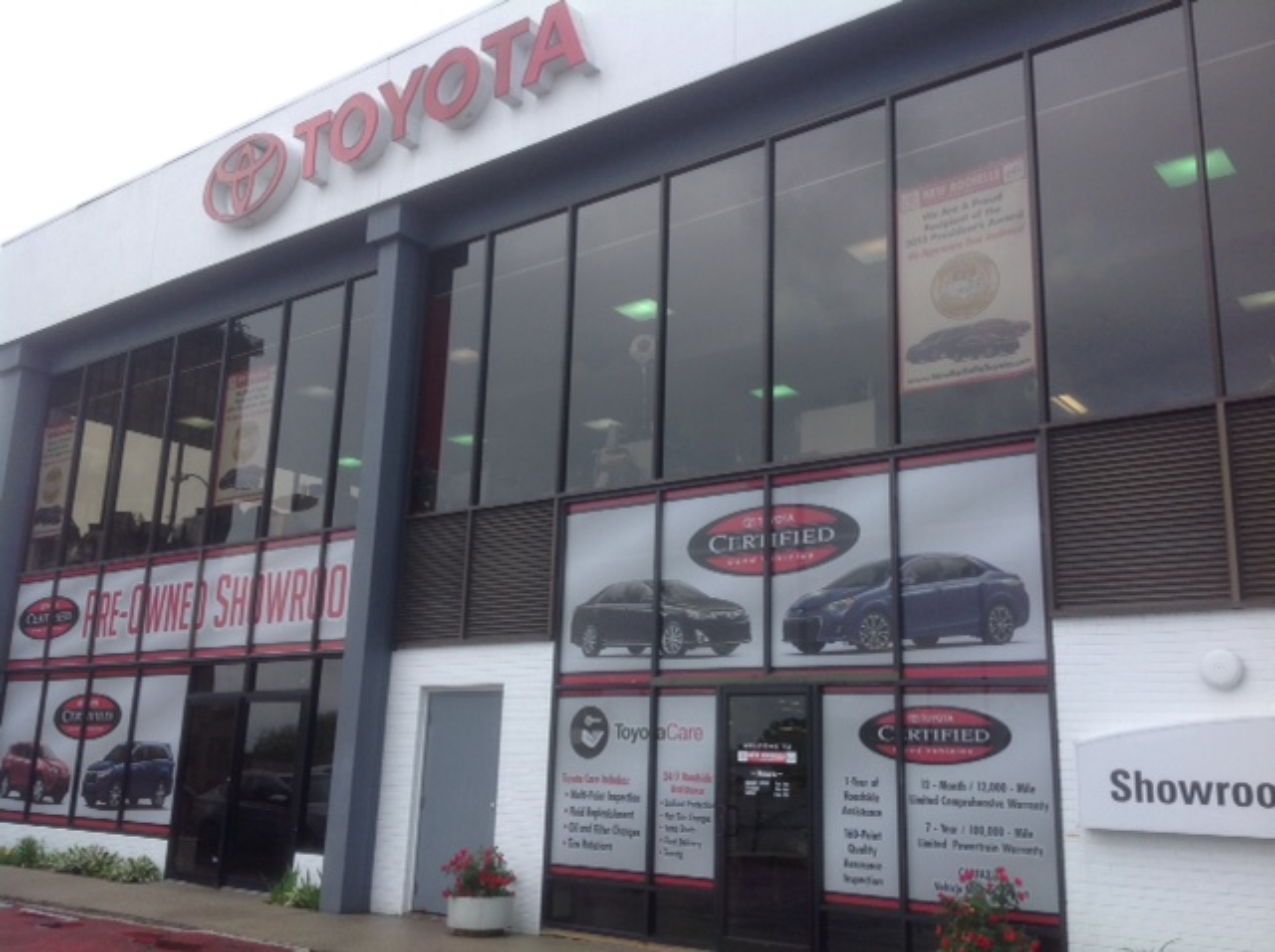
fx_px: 1287
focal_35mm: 35
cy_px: 476
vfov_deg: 40.6
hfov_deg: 52.7
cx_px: 638
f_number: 2.4
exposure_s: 1/703
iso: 50
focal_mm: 4.28
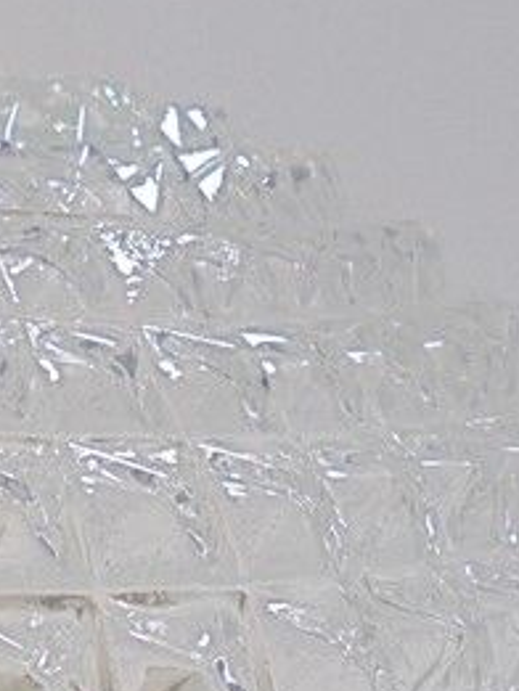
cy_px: 774
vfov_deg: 18.8
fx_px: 1997
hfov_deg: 13.7
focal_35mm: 100
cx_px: -312
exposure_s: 1/100
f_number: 3.7
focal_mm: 5.3
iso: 100
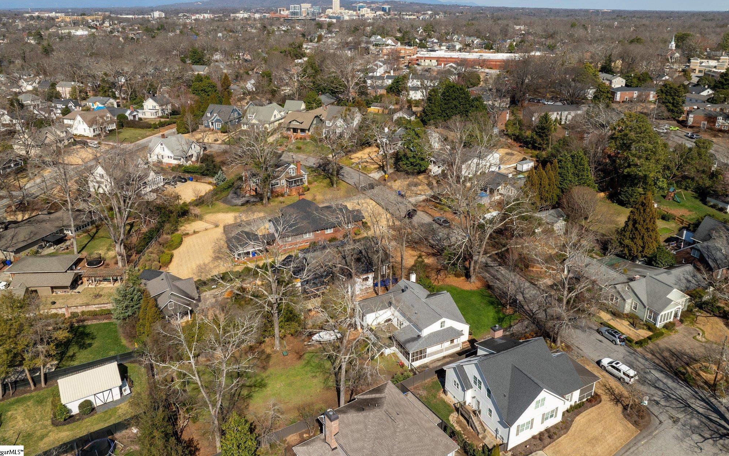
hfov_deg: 70.4
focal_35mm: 26
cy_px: 177
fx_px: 517
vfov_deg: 47.3
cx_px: 363
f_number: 4.5
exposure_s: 1/80
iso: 100
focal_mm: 12.29
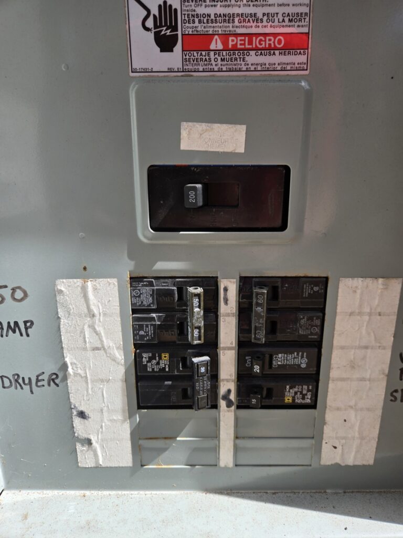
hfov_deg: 58.9
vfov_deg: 73.9
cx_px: 202
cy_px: 269
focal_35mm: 23
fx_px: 357
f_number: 1.8
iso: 25
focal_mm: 5.4
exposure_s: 1/726
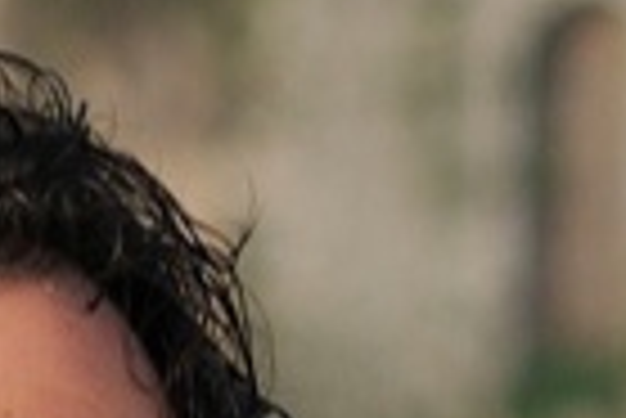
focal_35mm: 1705
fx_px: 29686
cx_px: 108
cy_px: 802
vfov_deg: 0.8
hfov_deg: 1.2
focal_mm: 105
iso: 200
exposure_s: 1/800
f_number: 5.6
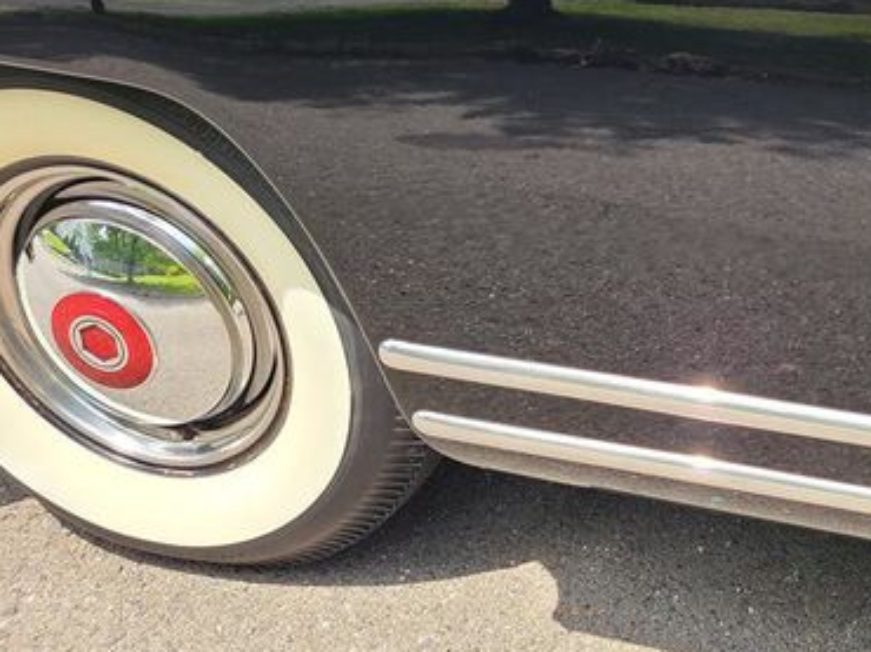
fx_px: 1132
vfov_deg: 31.7
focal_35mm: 45
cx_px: 749
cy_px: 184
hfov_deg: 39.7
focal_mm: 5.4
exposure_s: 1/433
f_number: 1.8
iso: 40
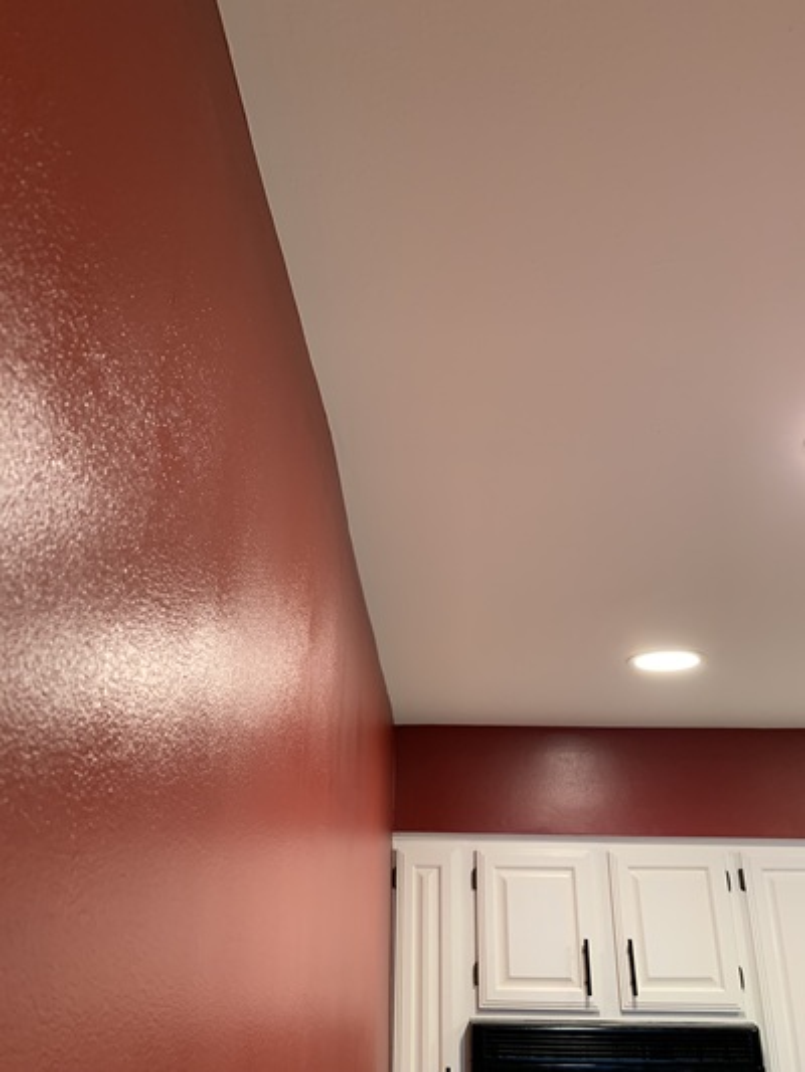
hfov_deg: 53.1
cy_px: 536
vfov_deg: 67.3
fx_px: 806
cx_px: 402
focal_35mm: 26
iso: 160
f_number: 1.8
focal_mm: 4.25
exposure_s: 1/60
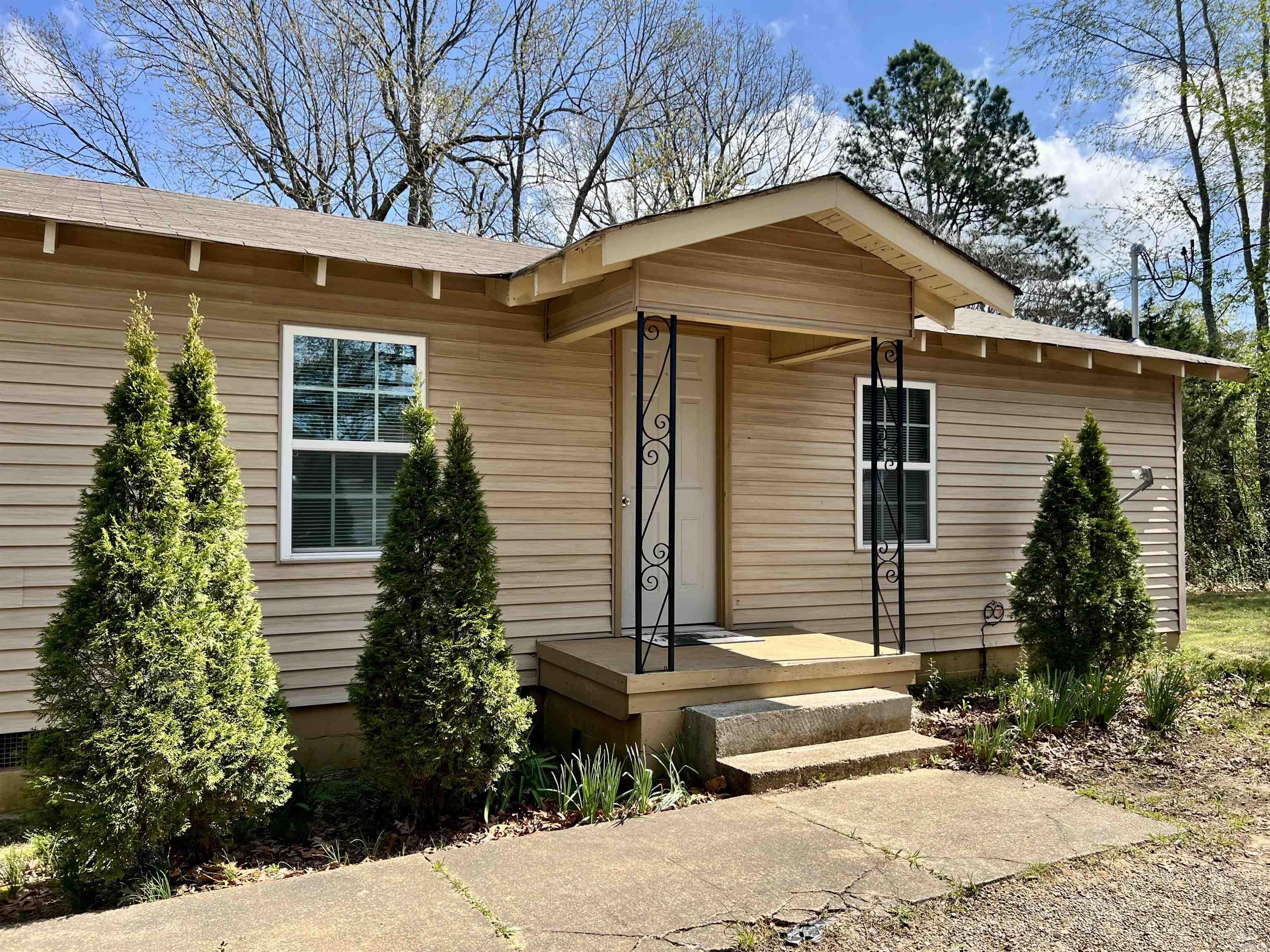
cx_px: 635
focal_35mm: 26
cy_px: 476
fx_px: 954
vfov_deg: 53.1
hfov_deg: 67.3
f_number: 1.5
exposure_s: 1/2083
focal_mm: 5.7
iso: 50
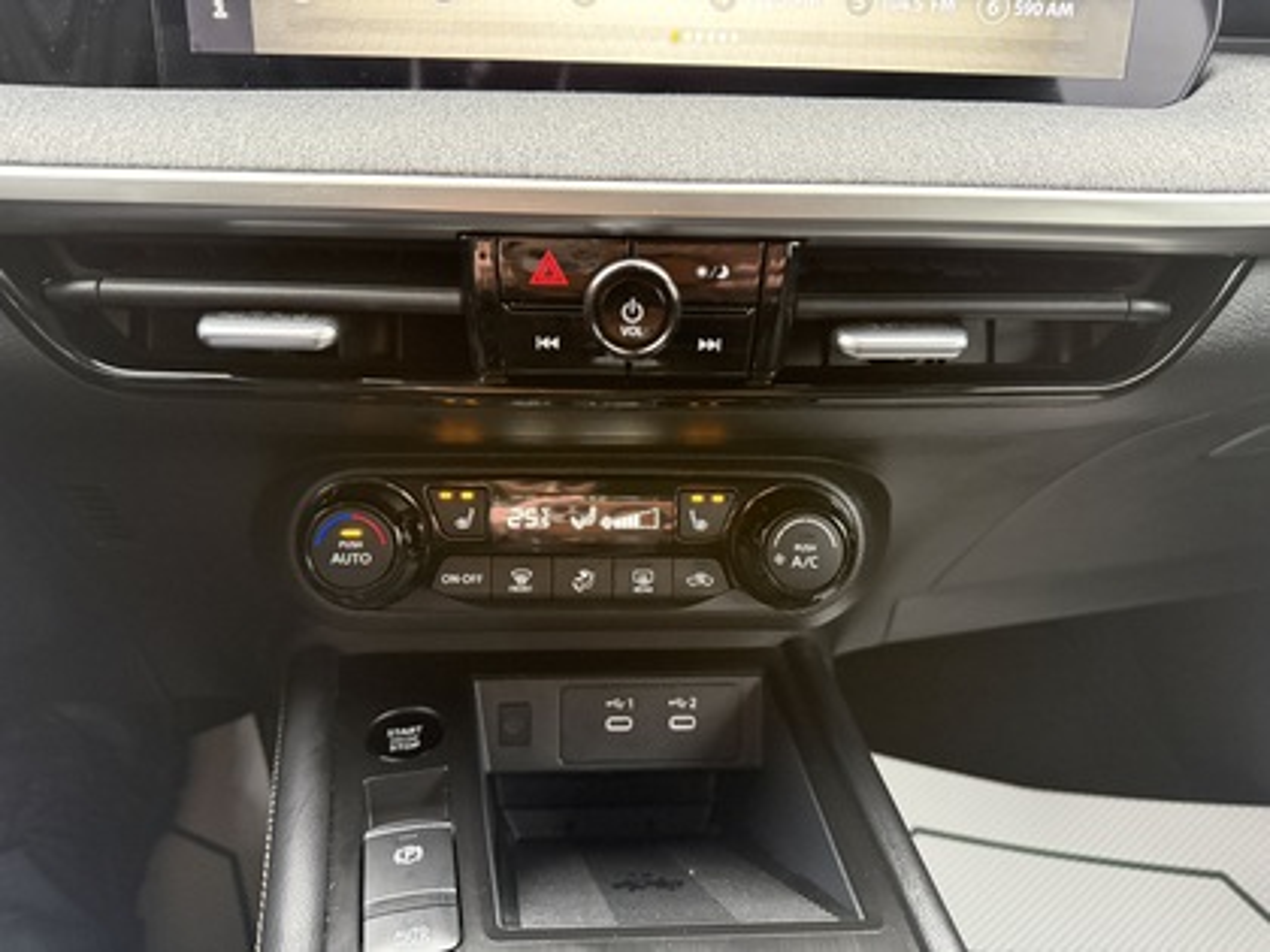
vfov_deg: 56.8
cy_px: 476
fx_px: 881
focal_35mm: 24
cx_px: 635
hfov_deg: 71.6
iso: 800
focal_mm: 6.76
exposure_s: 1/41
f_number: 1.78
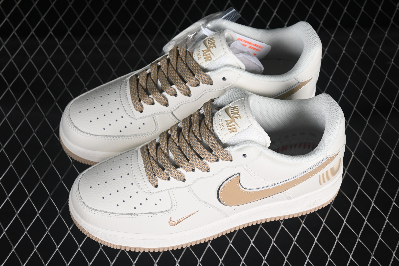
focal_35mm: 75
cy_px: 133
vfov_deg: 18.2
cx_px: 200
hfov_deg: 27.0
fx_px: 831
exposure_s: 1/80
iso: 160
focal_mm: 50
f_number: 7.1
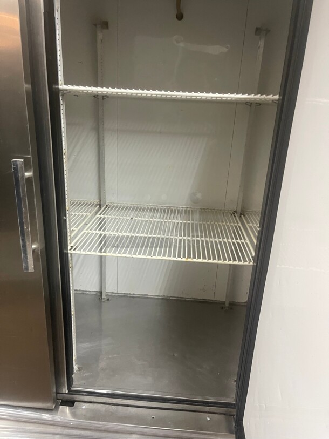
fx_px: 329
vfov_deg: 67.3
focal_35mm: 26
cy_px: 220
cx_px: 164
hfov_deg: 53.1
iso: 400
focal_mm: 5.1
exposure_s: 1/60
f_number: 1.6
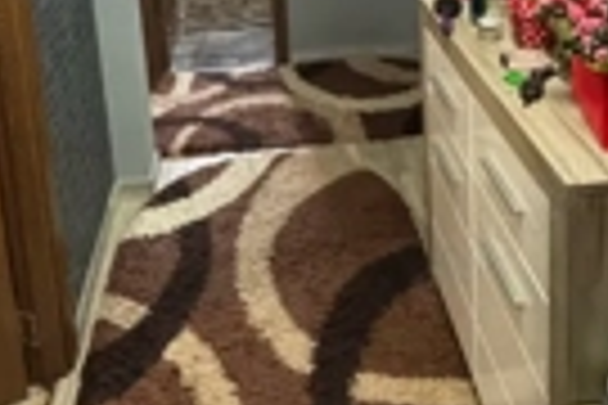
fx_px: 726
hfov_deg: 45.4
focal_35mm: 43
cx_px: 293
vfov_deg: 27.0
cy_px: -99
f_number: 2.2
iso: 800
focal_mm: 2.22
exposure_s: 1/60
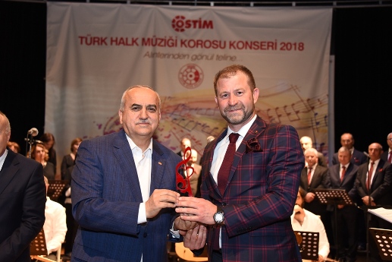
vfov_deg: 28.1
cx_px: 196
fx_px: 523
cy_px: 131
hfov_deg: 41.1
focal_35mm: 48
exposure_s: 1/80
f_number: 4.2
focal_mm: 48
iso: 1600
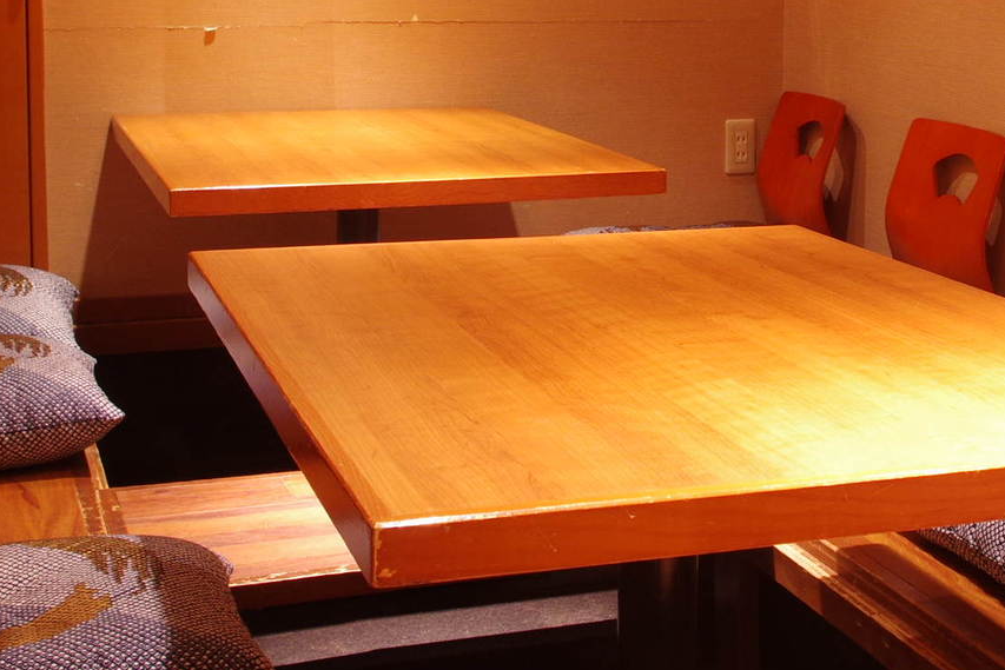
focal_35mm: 61
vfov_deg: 21.9
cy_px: 98
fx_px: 1703
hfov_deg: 32.5
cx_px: 710
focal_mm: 15
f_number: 8
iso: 500
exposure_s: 1.6
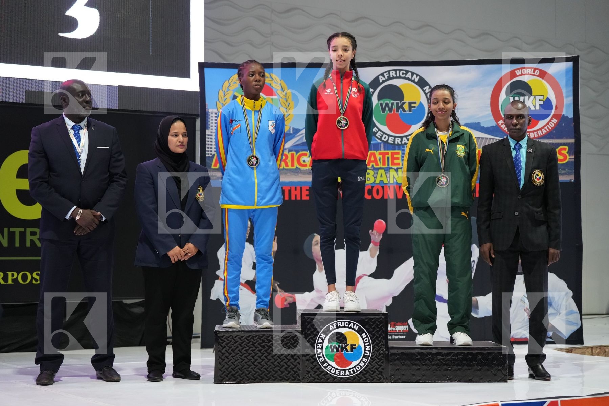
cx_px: 304
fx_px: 1184
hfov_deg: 28.8
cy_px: 203
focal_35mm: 70
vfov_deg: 19.5
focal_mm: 70
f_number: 2.8
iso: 4000
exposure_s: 1/250
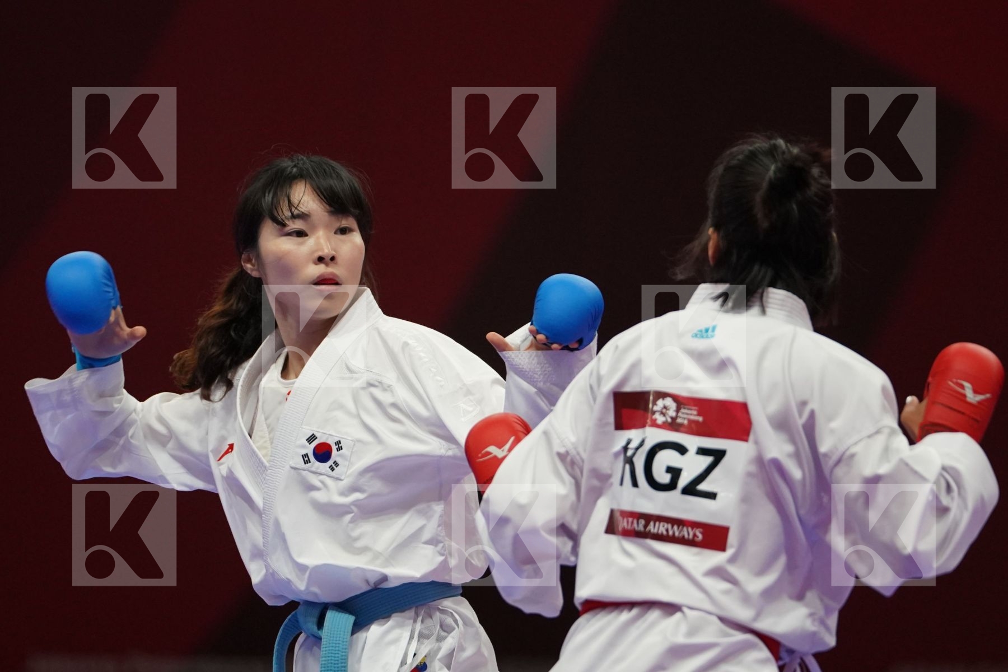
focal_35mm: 403
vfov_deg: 3.4
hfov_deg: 5.1
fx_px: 11283
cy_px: 336
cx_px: 504
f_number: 4
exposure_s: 1/1000
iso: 2500
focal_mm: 269
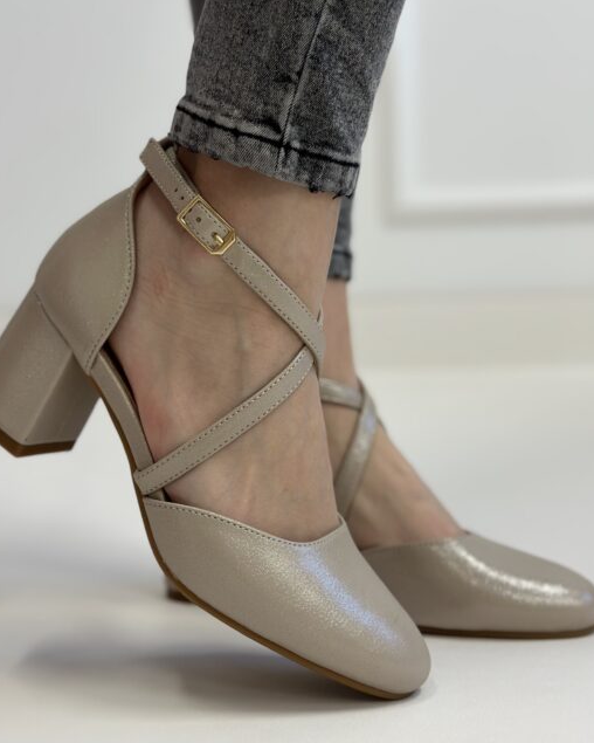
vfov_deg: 31.9
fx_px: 1297
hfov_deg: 25.8
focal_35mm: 59
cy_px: 331
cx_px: 284
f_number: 1.78
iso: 100
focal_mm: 6.86
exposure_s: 1/100
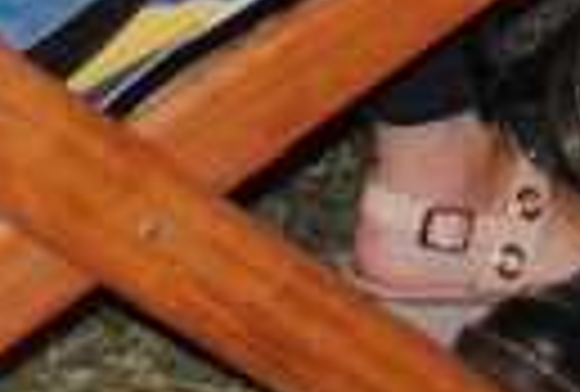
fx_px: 3266
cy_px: -581
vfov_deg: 6.5
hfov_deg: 9.9
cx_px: 841
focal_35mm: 202
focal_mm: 18
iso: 1600
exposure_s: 1/20
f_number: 4
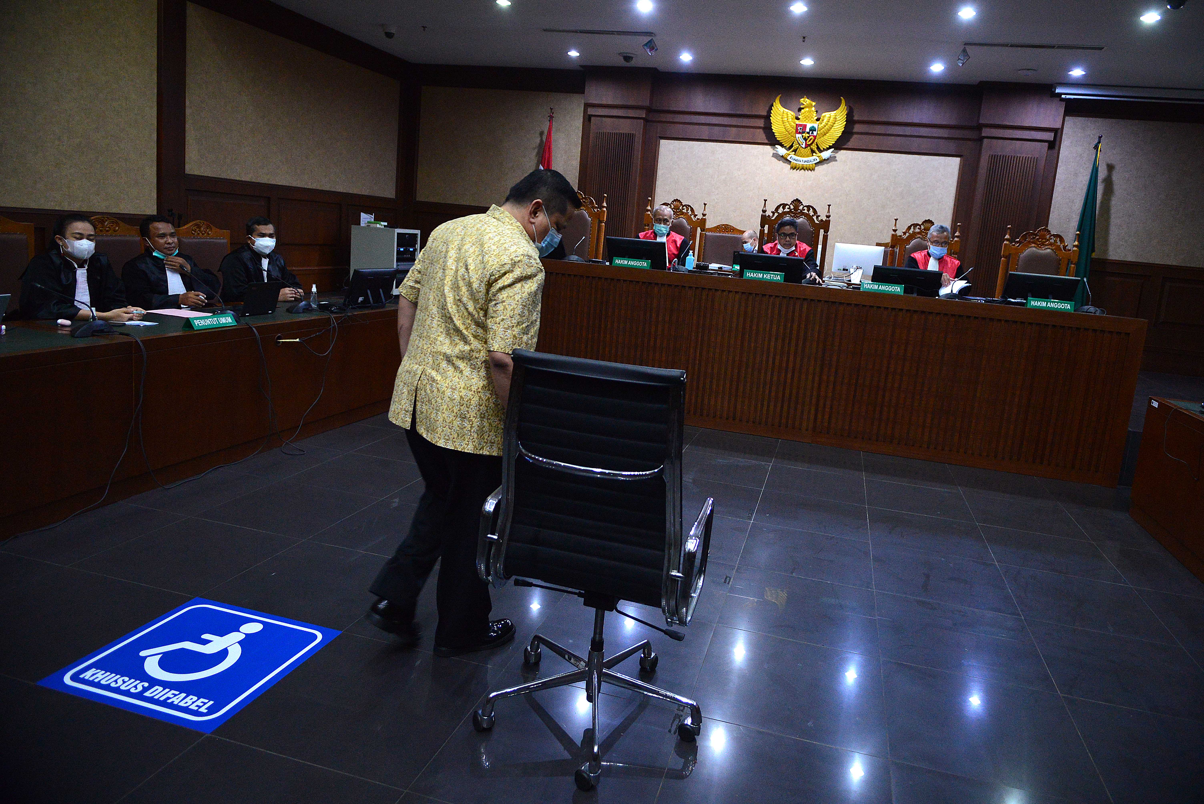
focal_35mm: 17
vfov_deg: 70.5
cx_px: 602
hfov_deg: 93.3
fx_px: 569
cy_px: 402
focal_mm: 17
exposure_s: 1/125
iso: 3200
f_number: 2.8
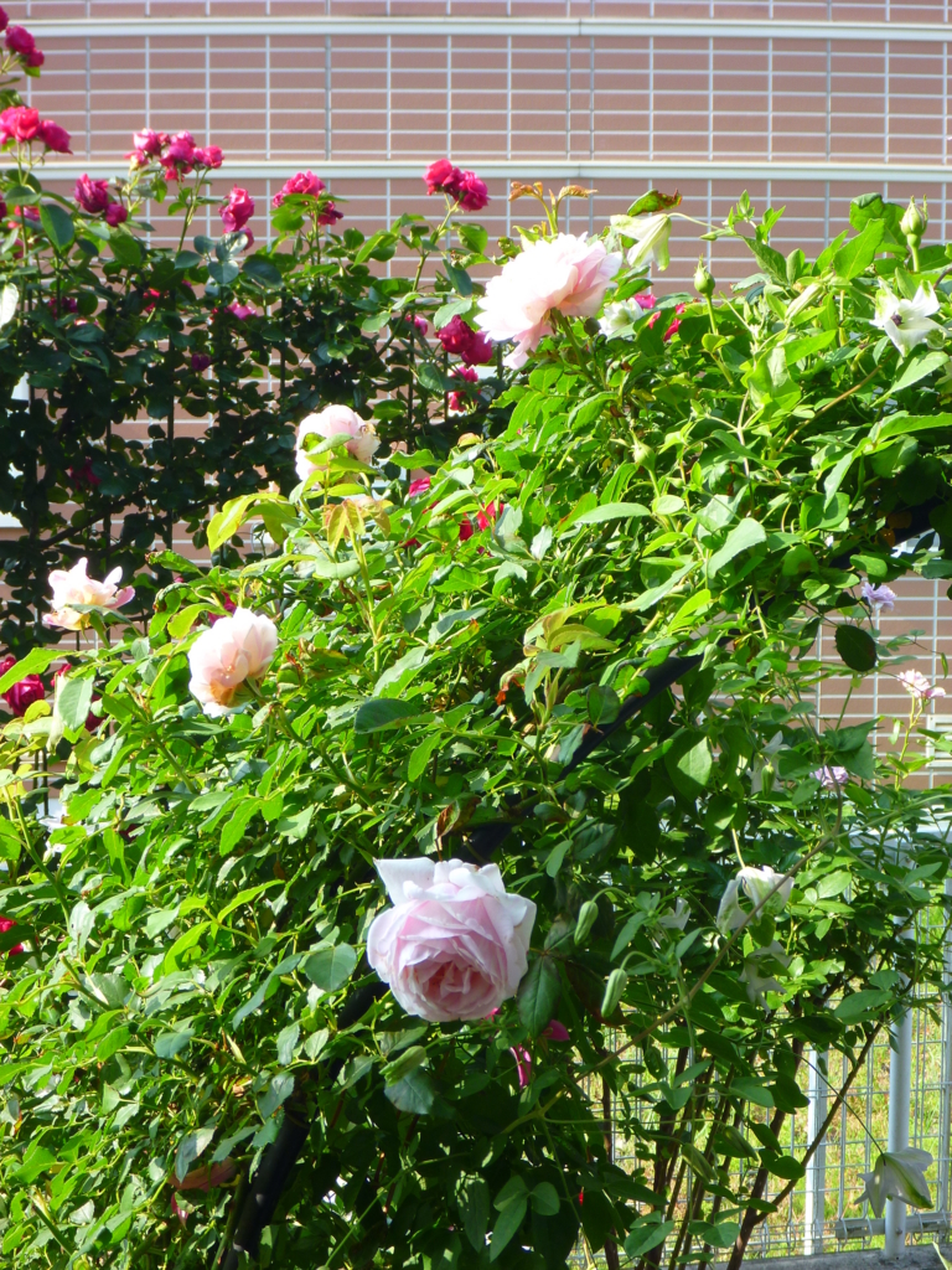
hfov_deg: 23.7
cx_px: 476
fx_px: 2273
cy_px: 635
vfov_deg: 31.2
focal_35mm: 62
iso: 80
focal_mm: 11
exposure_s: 1/60
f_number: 5.2
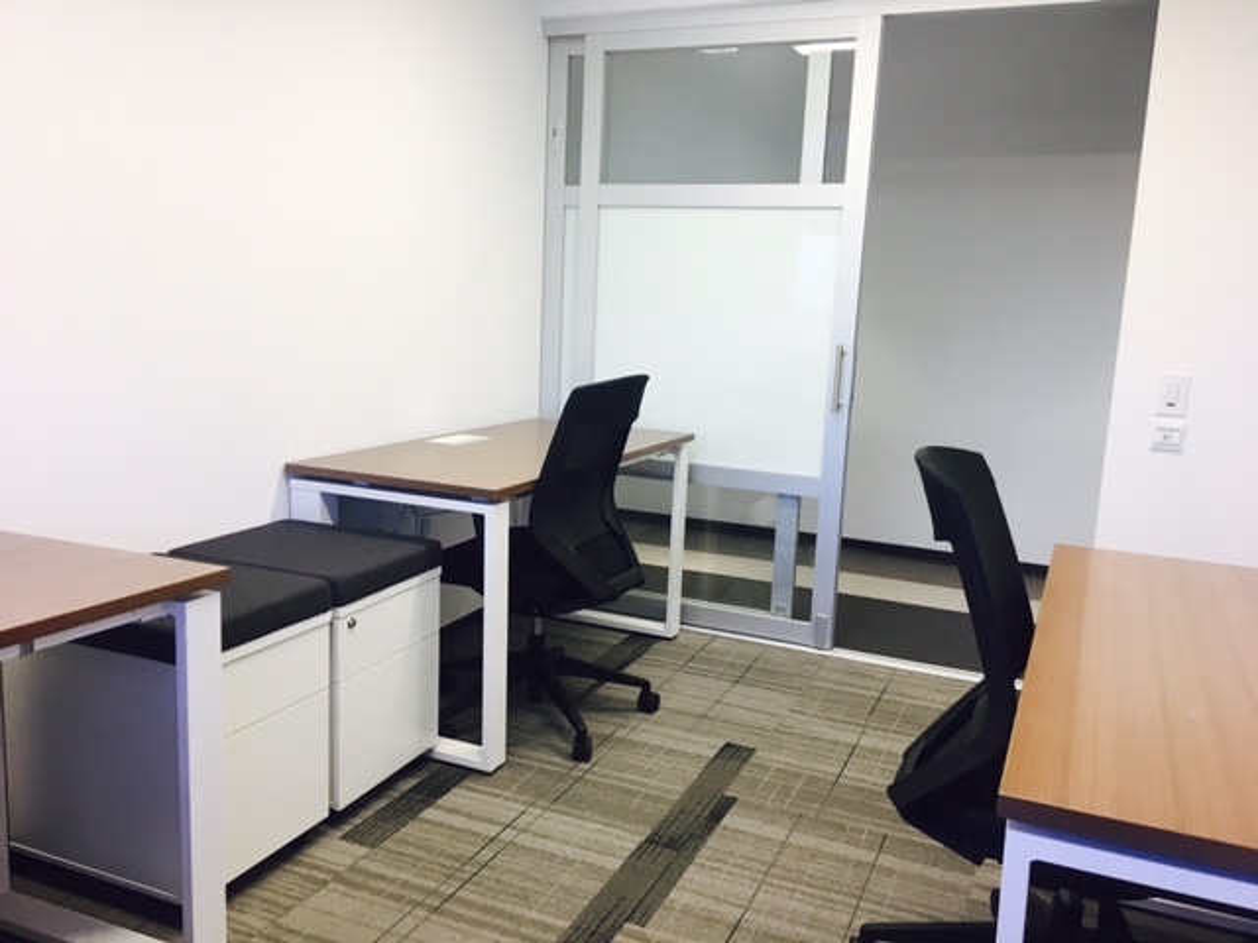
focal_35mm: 29
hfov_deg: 61.7
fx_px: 1054
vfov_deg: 48.2
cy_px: 472
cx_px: 629
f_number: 2.2
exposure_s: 1/30
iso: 32
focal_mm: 4.15
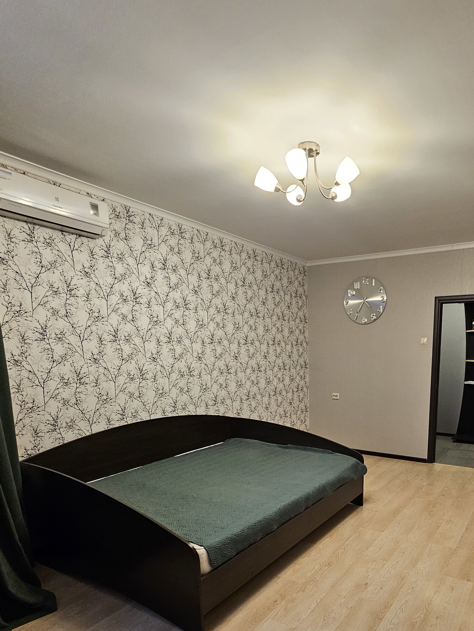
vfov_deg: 78.7
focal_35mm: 20
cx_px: 332
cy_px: 429
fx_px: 365
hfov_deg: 63.5
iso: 250
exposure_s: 1/50
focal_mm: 2.2
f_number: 2.2
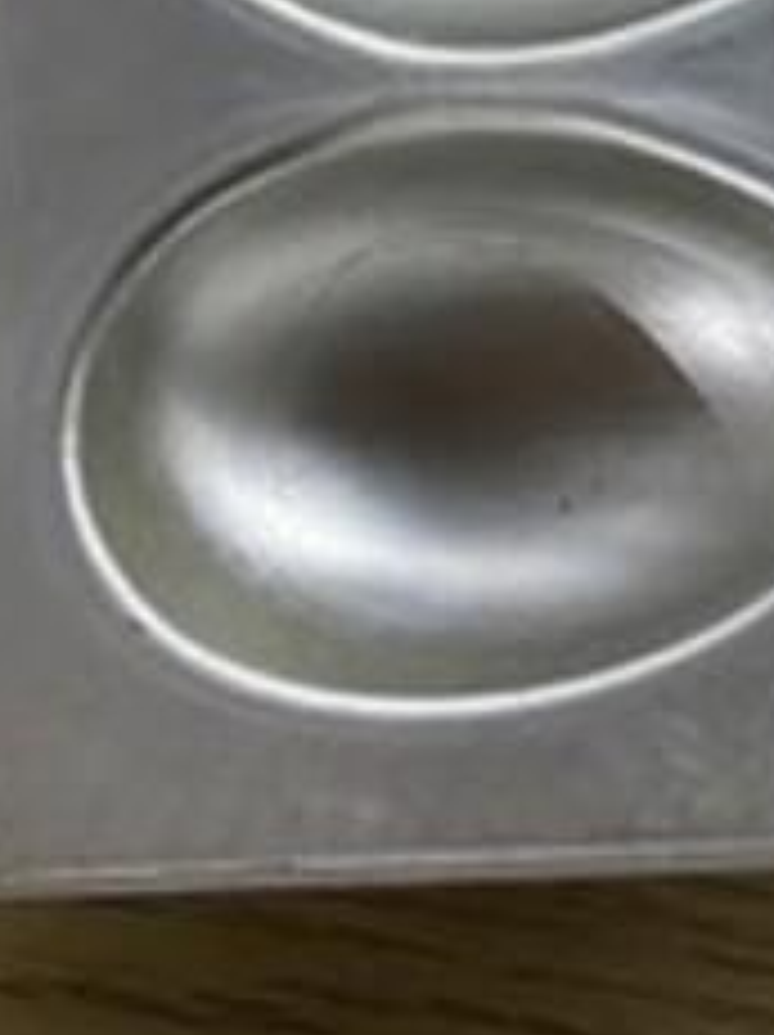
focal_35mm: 92
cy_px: -160
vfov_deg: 20.2
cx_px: 1278
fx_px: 2748
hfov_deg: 14.5
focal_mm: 4.25
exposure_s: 1/40
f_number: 1.8
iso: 500
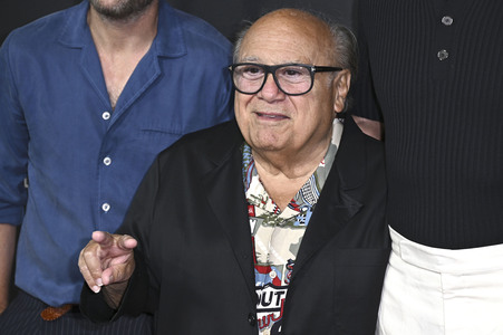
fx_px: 1368
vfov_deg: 13.9
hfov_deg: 20.8
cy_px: 168
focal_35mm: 98
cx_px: 252
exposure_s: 1/200
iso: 1250
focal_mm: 98
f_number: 5.6
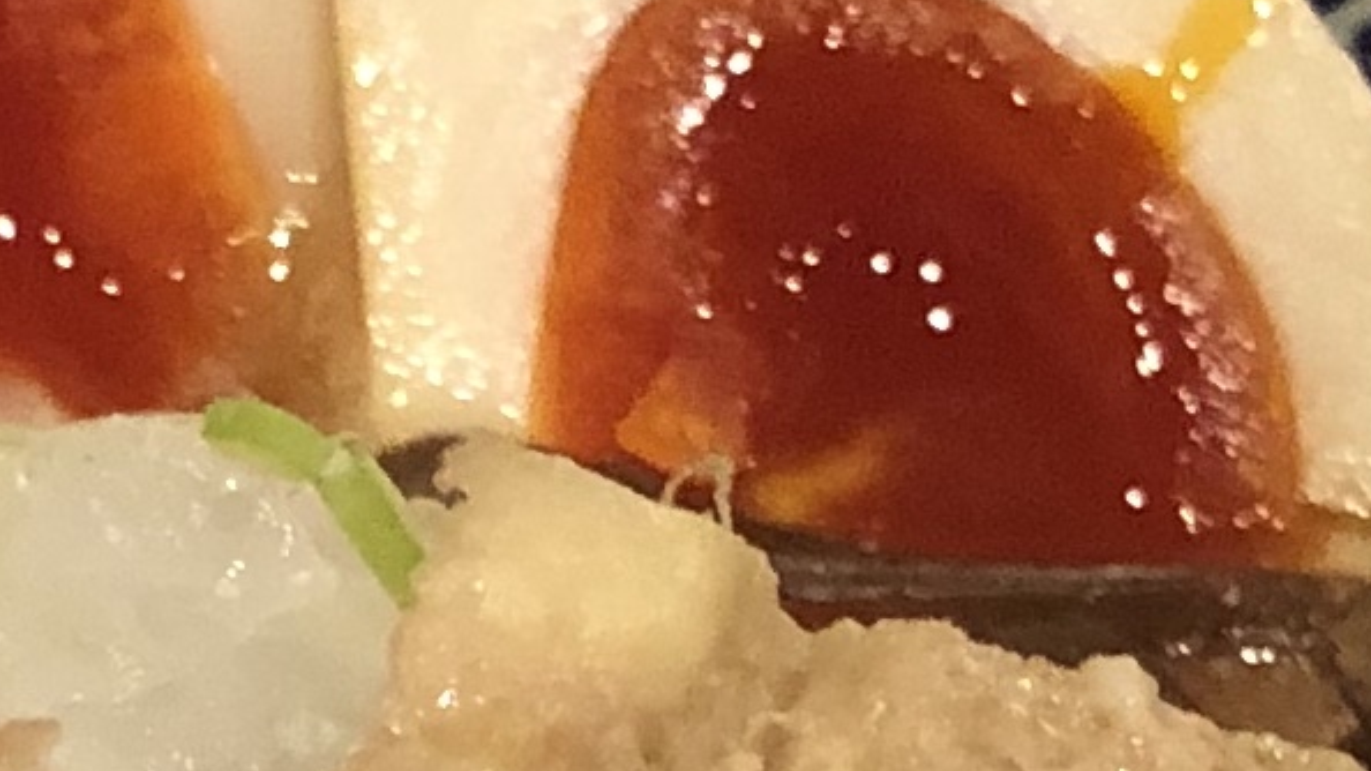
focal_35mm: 207
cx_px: -37
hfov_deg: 10.3
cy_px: 1558
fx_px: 7524
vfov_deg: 5.7
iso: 100
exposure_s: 1/15
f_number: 1.8
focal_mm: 4
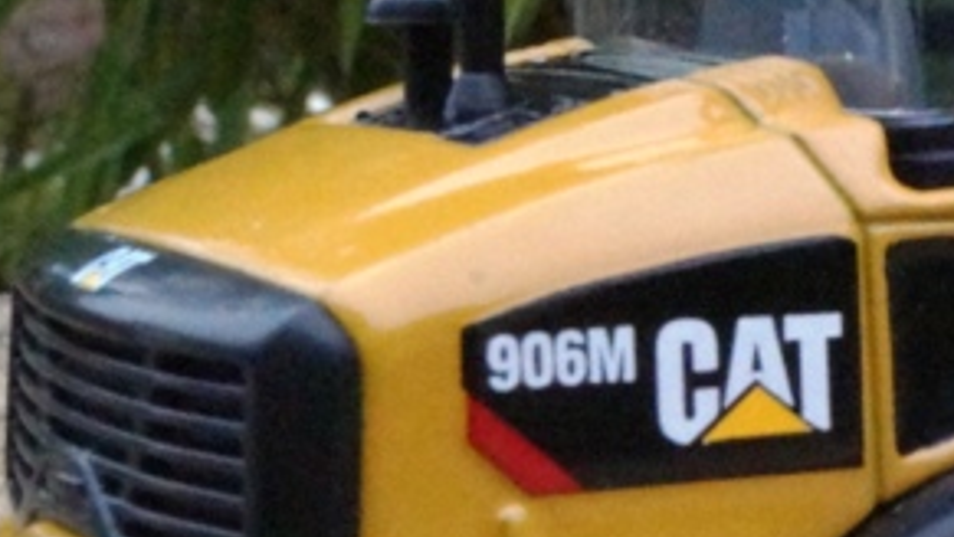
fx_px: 3467
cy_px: 455
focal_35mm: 137
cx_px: 1501
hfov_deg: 14.4
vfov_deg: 8.8
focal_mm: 22
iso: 3200
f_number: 22
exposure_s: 1/60
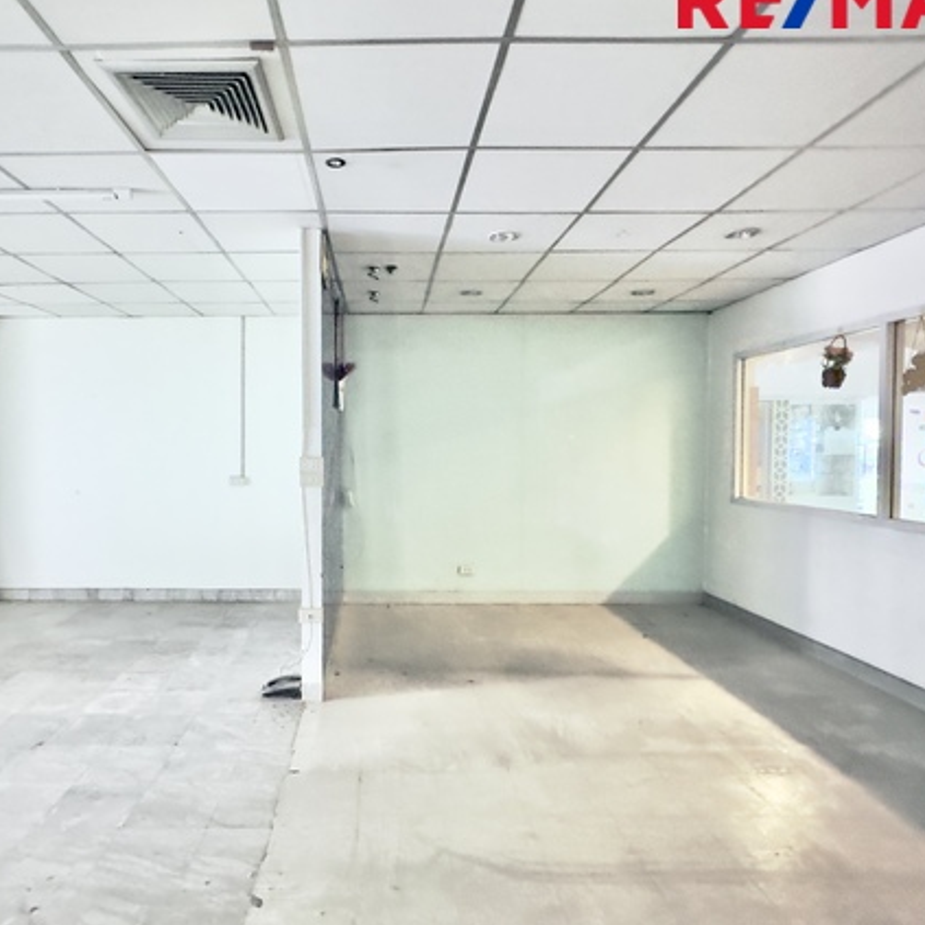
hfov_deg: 76.1
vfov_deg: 77.7
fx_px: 574
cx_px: 337
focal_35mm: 19
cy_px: 478
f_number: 2.2
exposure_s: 1/25
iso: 1250
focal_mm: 2.22
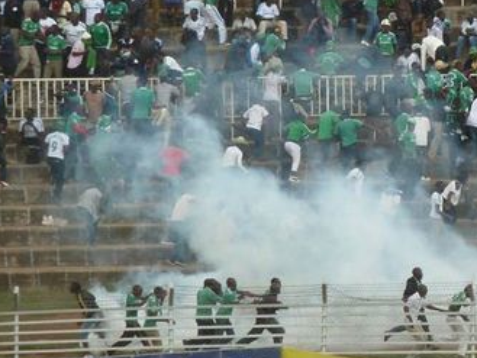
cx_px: 409
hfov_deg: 3.6
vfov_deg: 2.7
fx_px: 7513
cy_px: 118
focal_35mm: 545
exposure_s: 1/320
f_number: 4.9
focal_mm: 49.2
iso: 160
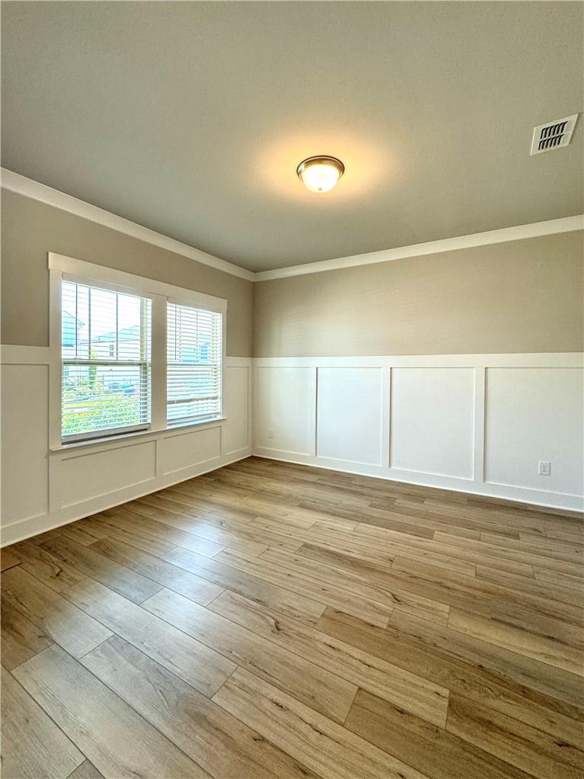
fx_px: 315
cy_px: 390
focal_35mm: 14
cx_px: 292
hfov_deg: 85.7
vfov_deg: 102.0
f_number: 2.2
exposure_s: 1/120
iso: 160
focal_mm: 2.22
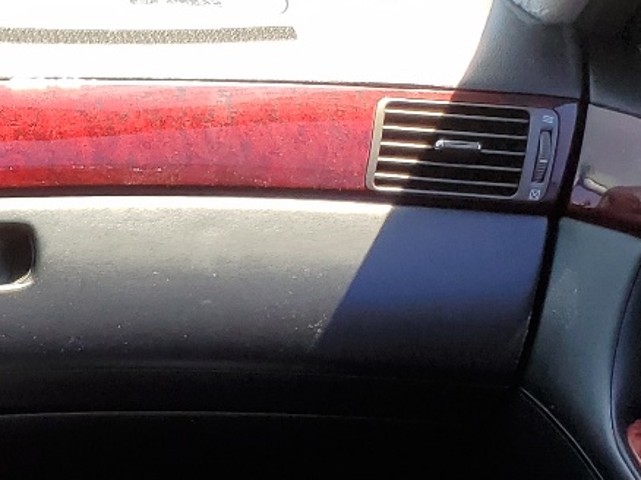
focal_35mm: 95
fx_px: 1758
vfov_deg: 14.5
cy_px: 730
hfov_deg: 17.3
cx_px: -479
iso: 50
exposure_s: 1/278
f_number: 1.5
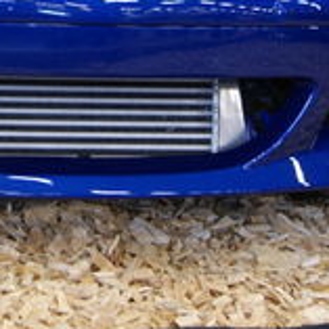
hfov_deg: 16.6
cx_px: 67
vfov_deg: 16.4
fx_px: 1118
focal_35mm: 104
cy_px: -6
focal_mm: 20
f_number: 4
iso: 250
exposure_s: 1/13
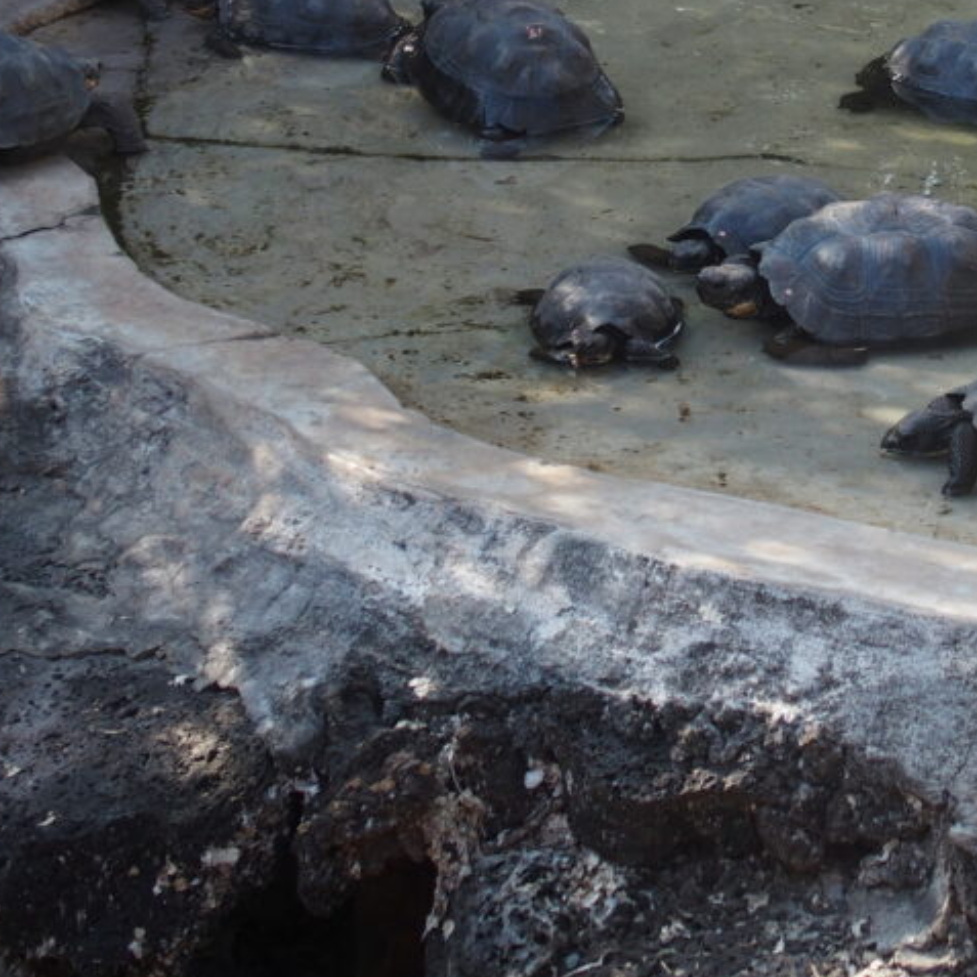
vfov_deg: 13.5
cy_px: 205
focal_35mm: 129
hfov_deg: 13.4
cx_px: 887
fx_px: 4119
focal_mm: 14.5
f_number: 2.8
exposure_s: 1/200
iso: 100
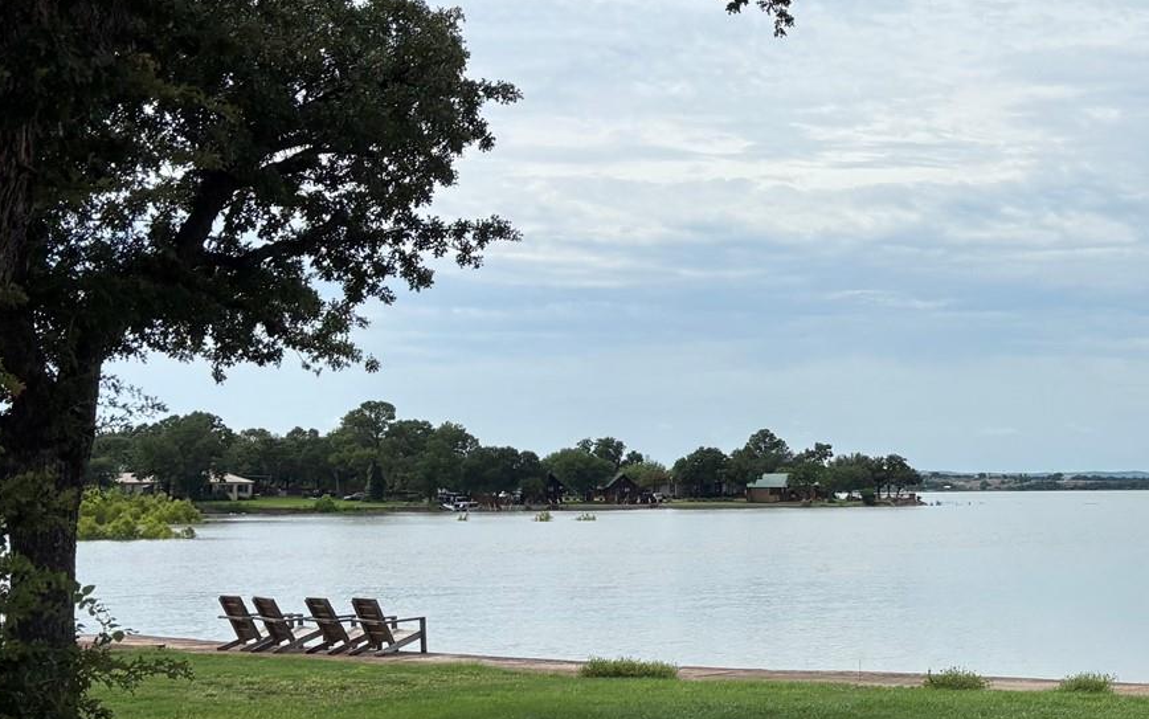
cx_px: 1255
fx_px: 2036
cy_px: 395
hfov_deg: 28.7
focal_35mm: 65
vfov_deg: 20.0
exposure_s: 1/6711
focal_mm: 5.96
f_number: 1.6
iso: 50
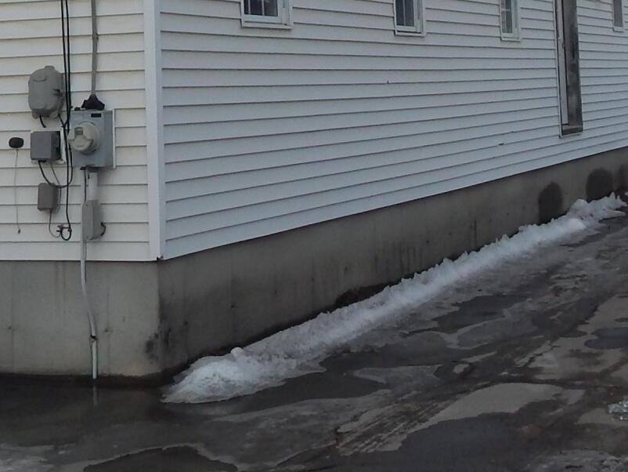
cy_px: -26
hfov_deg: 22.7
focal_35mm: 86
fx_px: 1561
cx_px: 354
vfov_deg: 16.7
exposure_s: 1/1250
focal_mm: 4
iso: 125
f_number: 3
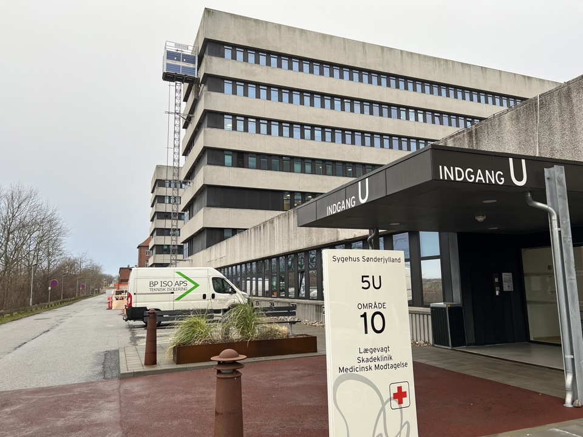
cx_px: 292
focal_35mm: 26
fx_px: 438
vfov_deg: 53.1
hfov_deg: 67.3
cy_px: 218
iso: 50
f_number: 1.5
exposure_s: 1/389
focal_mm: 5.7
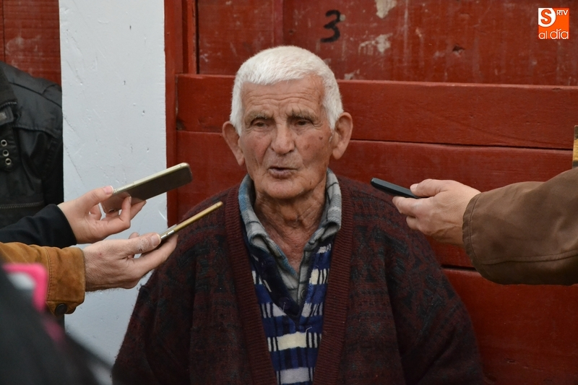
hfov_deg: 15.2
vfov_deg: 10.2
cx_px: 289
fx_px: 2167
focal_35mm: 135
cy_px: 192
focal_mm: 90
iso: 3200
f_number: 8
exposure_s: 1/1000
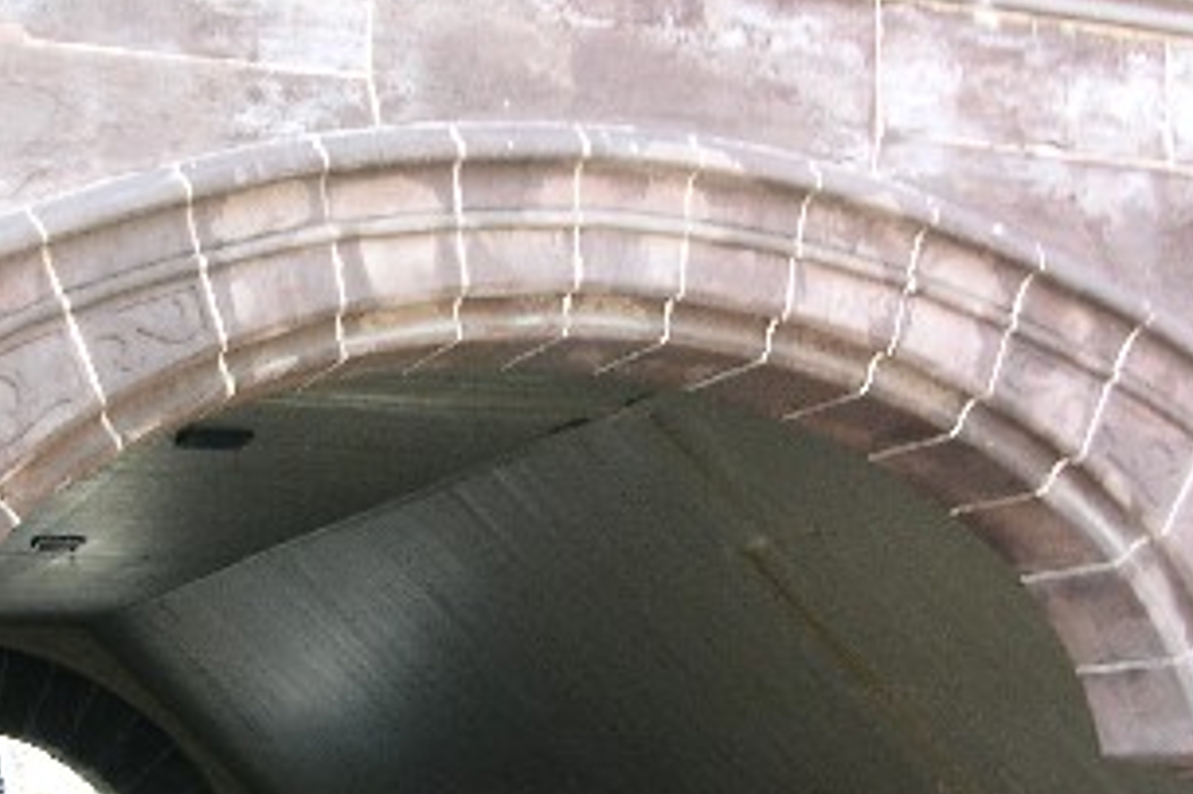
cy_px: 591
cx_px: 514
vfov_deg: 19.3
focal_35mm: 70
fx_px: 2318
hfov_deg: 28.8
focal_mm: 8.9
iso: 50
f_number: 2.8
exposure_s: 1/16.9
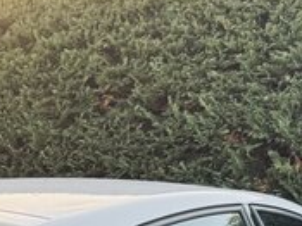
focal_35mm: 110
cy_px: 399
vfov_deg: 12.4
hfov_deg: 17.3
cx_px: -28
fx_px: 959
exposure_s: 1/171
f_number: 1.78
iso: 80
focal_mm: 6.76
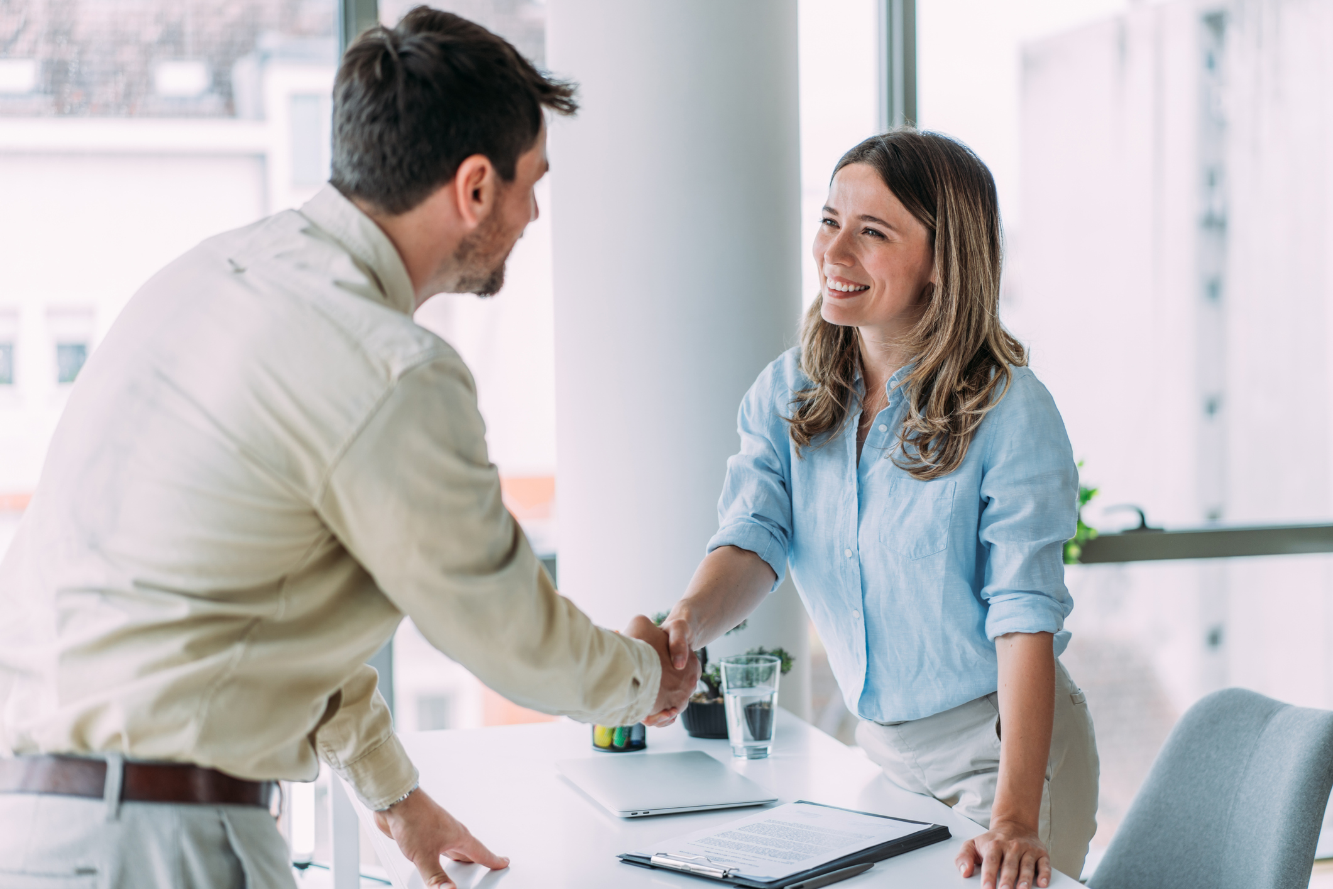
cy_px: 444
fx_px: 2036
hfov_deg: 36.2
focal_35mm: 55
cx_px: 666
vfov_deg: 24.6
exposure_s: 1/320
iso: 160
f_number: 2
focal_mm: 55
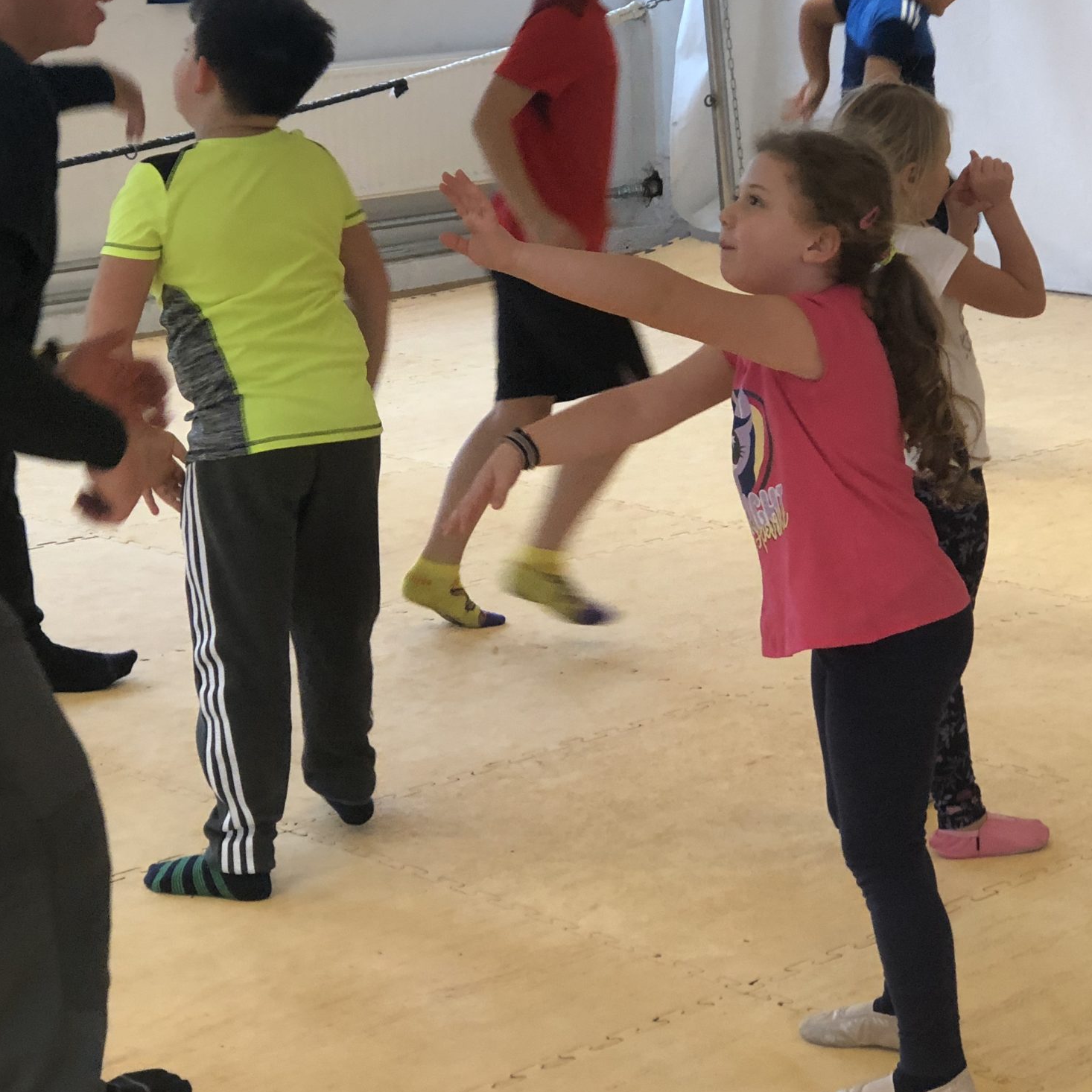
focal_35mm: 88
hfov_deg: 19.7
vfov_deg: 19.7
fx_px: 3141
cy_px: 446
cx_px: 522
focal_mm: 6.6
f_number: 2.8
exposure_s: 1/33
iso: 80
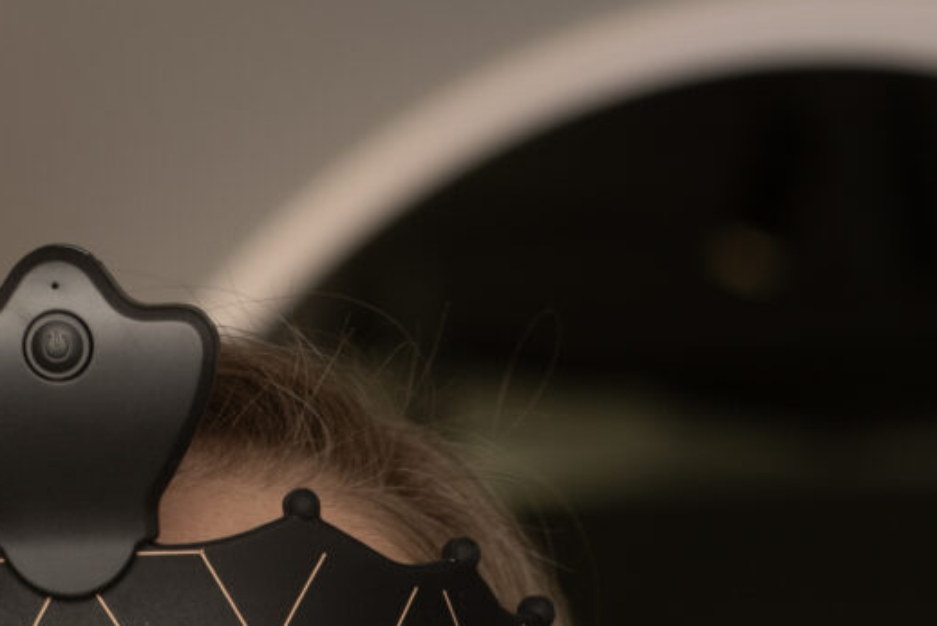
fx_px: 6432
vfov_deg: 5.4
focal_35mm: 247
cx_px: 452
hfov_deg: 8.3
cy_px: 1539
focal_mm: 50
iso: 100
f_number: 4
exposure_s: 1/400
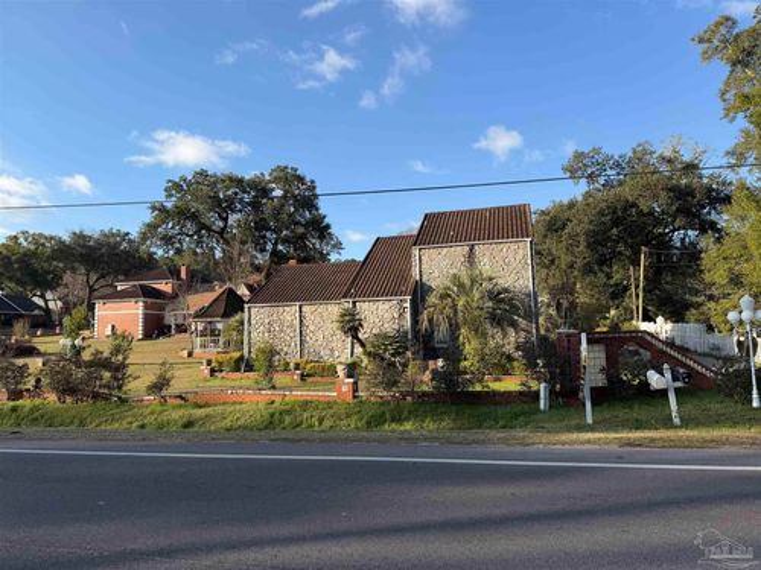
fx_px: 528
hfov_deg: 71.6
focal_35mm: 24
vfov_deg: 56.8
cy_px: 285
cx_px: 380
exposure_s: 1/2299
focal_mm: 6.76
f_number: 1.78
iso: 80
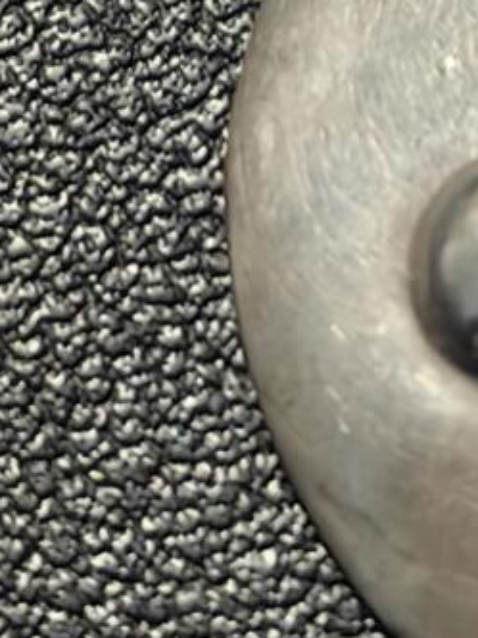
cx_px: 580
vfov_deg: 6.4
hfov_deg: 5.0
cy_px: -742
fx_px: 5487
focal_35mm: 298
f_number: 1.4
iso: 80
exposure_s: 1/157
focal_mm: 5.75
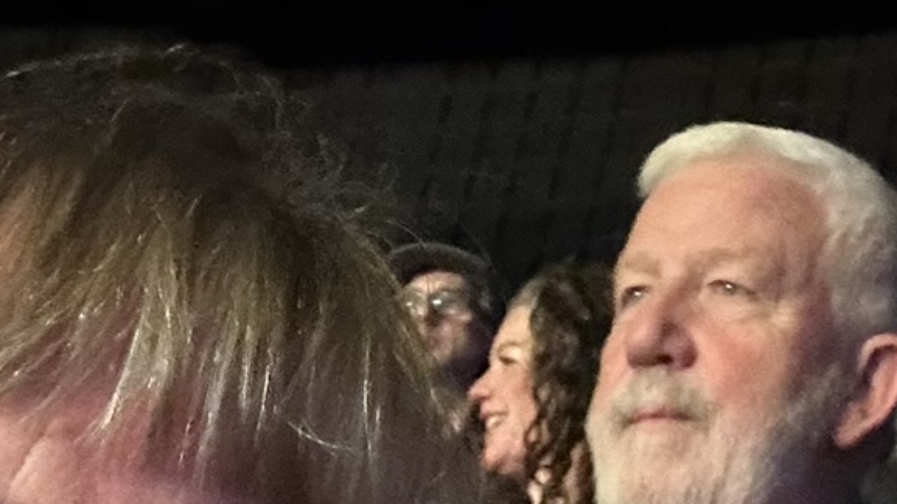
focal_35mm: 89
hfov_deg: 23.9
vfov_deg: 12.4
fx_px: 2116
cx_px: 440
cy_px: 921
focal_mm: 2.69
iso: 640
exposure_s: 1/21
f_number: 1.9
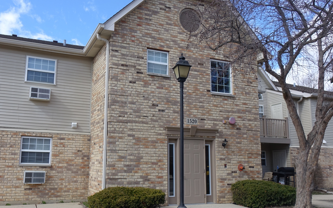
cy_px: 120
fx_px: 299
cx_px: 145
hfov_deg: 58.0
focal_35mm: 33
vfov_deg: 38.2
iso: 125
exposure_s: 1/1000
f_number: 2.8
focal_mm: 8.8
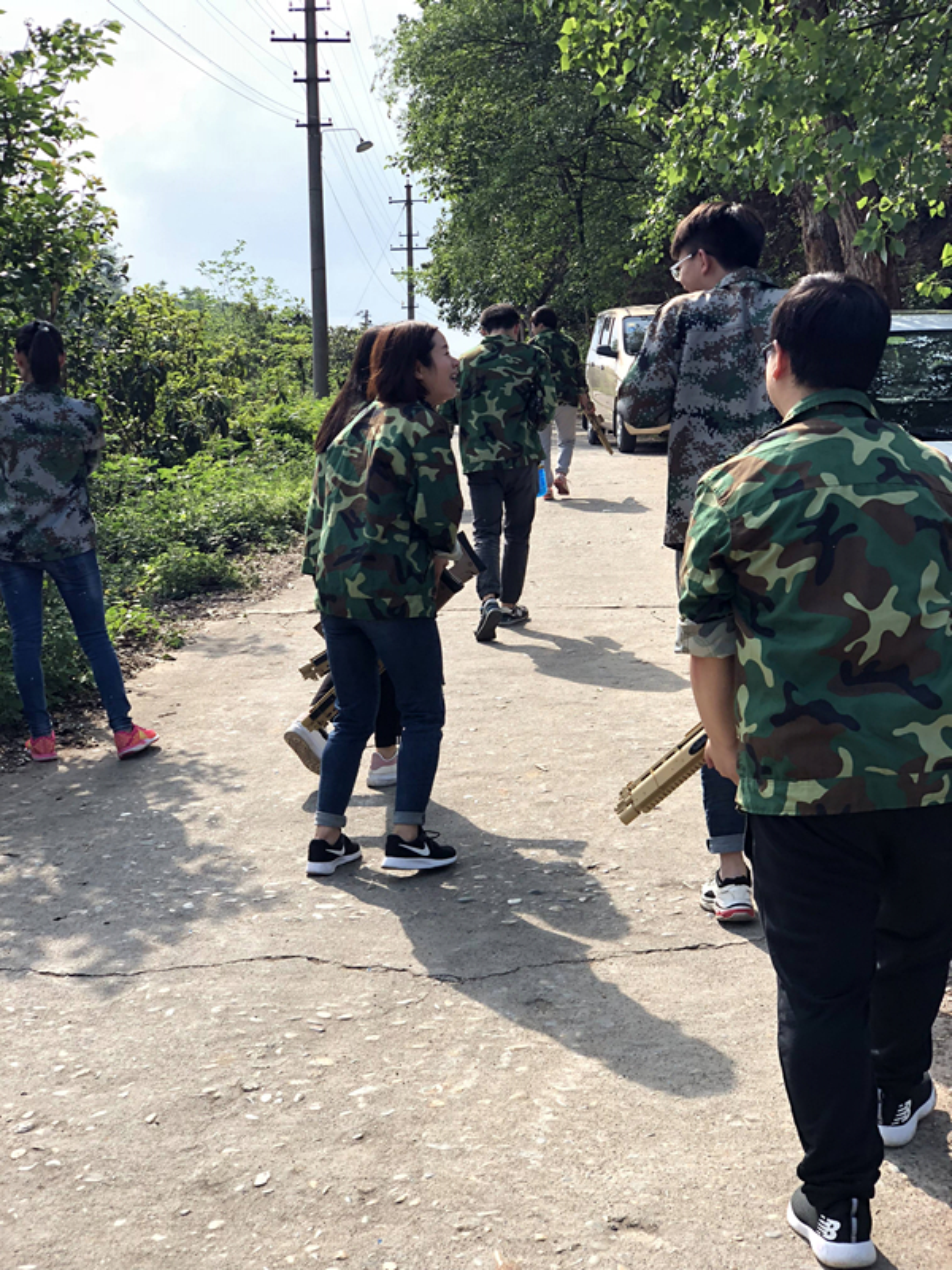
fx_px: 1907
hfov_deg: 28.0
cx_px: 476
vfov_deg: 36.8
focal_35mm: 52
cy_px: 635
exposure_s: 1/631
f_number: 2.4
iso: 16
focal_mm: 6
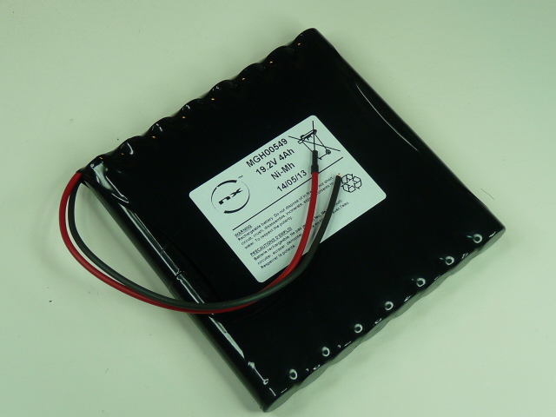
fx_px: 1012
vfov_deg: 23.3
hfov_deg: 30.7
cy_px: 208
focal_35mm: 63
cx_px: 278
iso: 100
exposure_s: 1/80
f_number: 3
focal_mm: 6.4
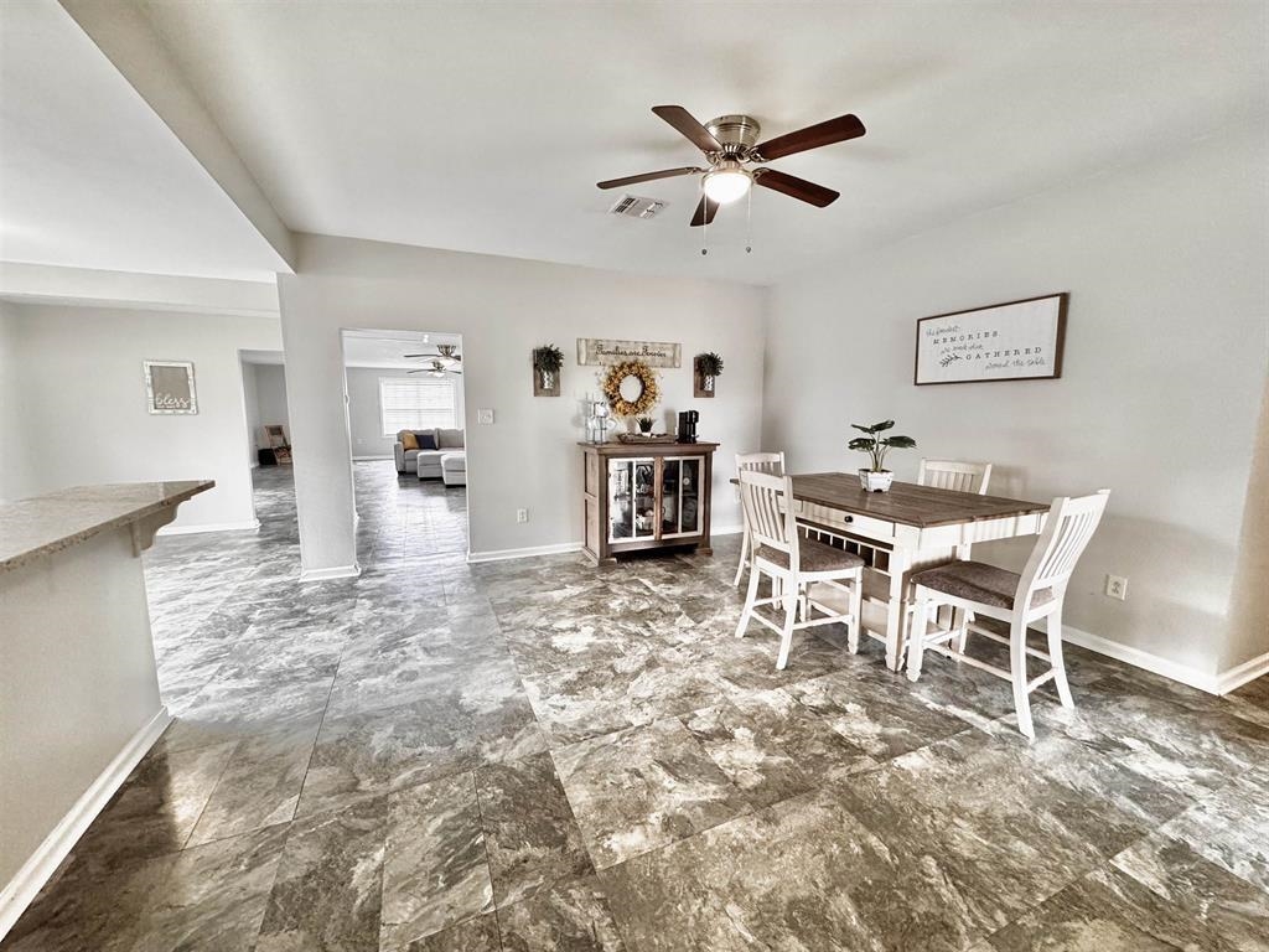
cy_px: 476
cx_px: 634
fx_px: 513
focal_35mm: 14
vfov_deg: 85.7
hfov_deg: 102.1
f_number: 2.2
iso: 250
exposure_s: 1/60
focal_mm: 2.22
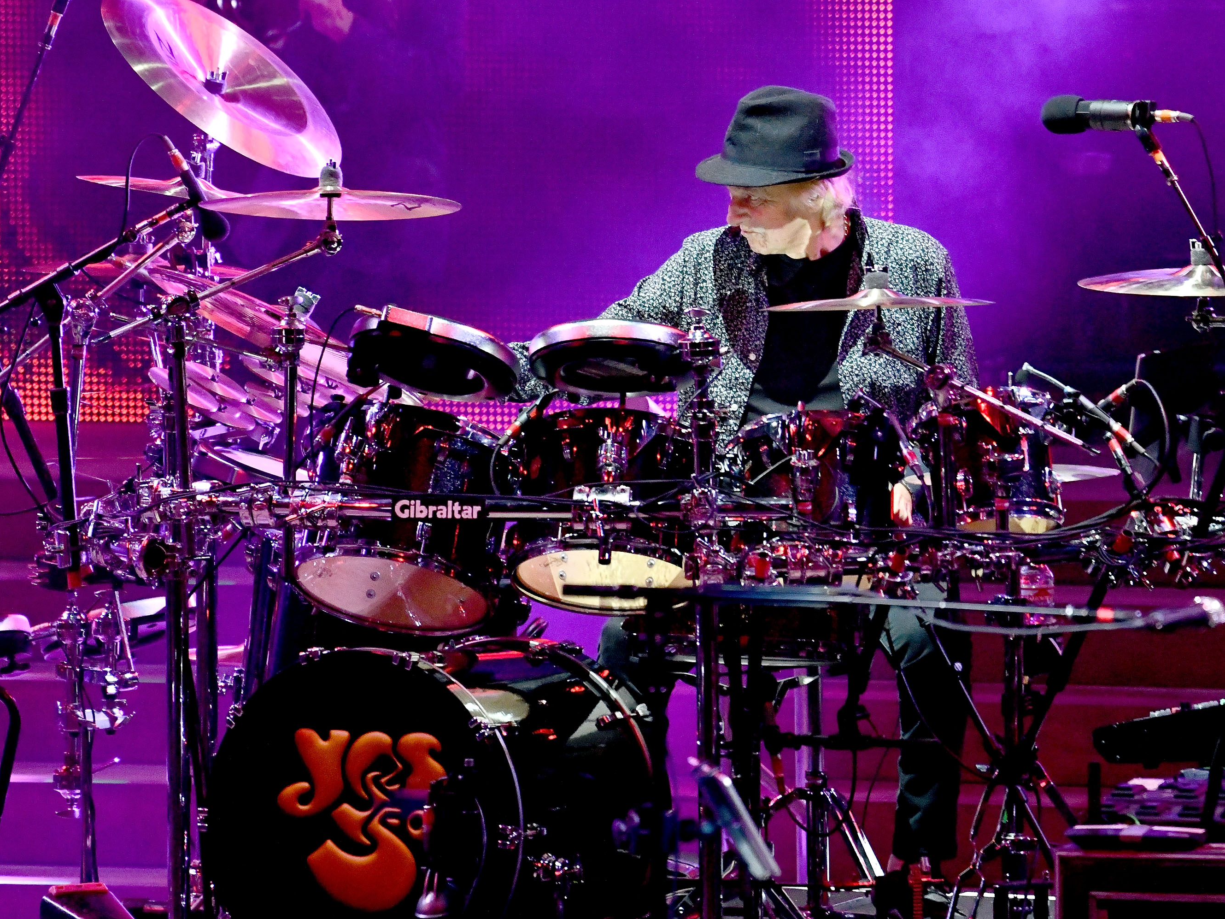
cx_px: 624
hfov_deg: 3.6
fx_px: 19569
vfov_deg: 2.7
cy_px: 460
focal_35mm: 553
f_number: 5.6
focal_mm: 340
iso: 5000
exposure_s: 1/640
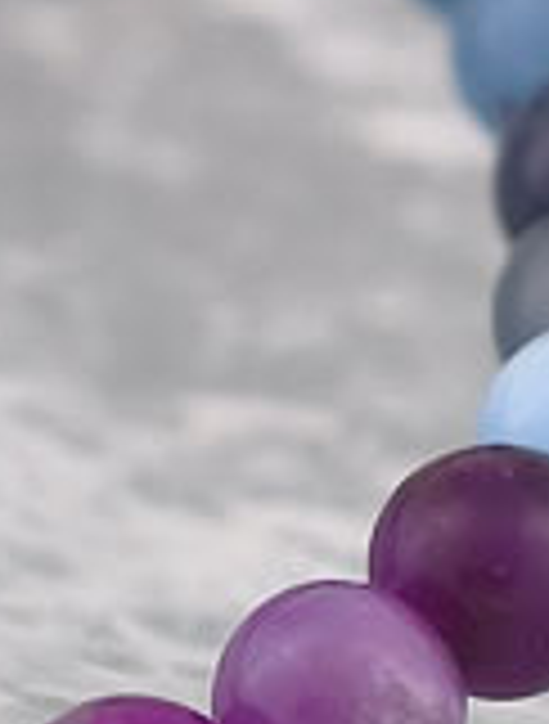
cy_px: -20
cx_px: -810
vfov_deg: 3.3
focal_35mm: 607
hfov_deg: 2.4
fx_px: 12752
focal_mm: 22.48
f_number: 2.67
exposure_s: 1/160
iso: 125
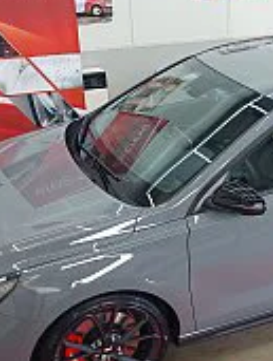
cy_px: 201
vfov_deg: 34.2
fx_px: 587
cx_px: 218
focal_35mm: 56
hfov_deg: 25.7
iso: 64
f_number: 1.8
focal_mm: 5.23
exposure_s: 1/50
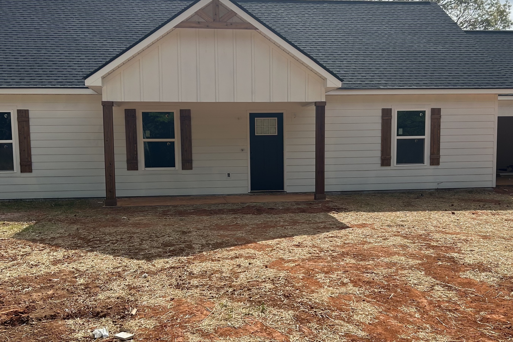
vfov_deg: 33.3
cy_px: 208
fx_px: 570
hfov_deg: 48.5
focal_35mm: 40
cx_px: 260
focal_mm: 5.7
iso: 50
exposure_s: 1/4115
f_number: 1.5
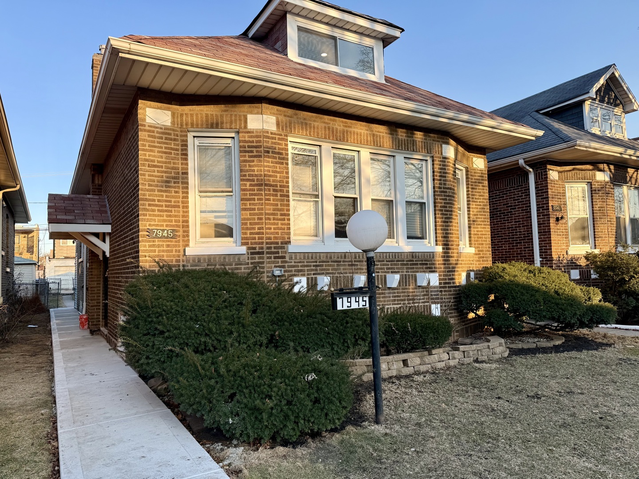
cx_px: 320
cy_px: 240
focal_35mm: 24
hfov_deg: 71.6
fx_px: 443
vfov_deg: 56.8
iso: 80
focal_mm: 6.76
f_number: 1.78
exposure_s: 1/909
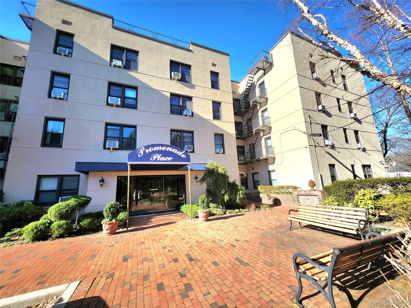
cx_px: 206
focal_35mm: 13
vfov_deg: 89.9
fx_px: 154
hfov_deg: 106.2
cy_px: 154
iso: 32
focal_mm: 1.74
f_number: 2.2
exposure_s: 1/769
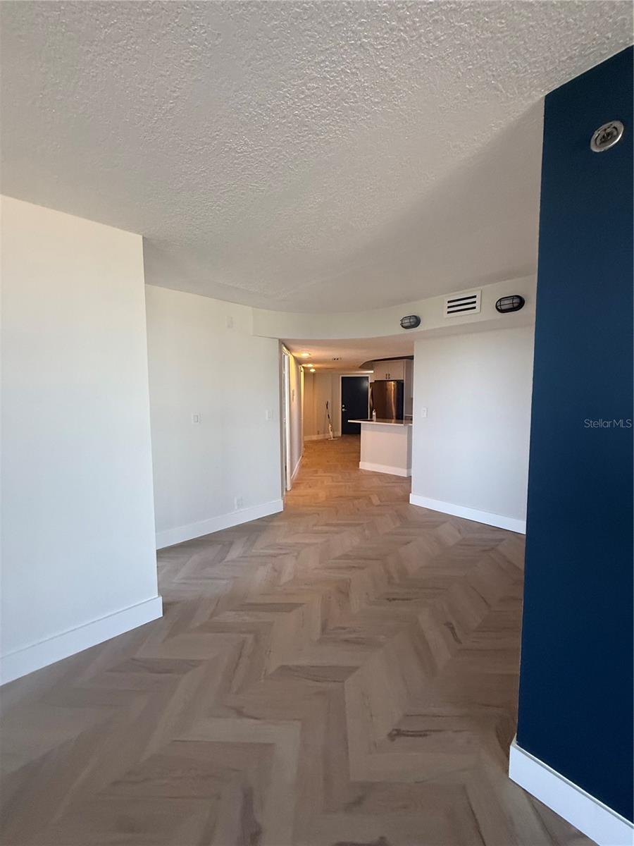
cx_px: 317
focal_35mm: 14
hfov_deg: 85.7
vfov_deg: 102.1
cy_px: 423
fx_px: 342
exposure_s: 1/99
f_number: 2.2
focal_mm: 2.22
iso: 250
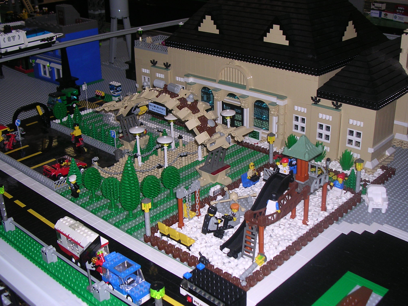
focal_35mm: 43
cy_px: 153
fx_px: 507
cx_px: 204
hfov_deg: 43.9
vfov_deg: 33.6
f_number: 3
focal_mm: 6.6
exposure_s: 1/60.1
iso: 100
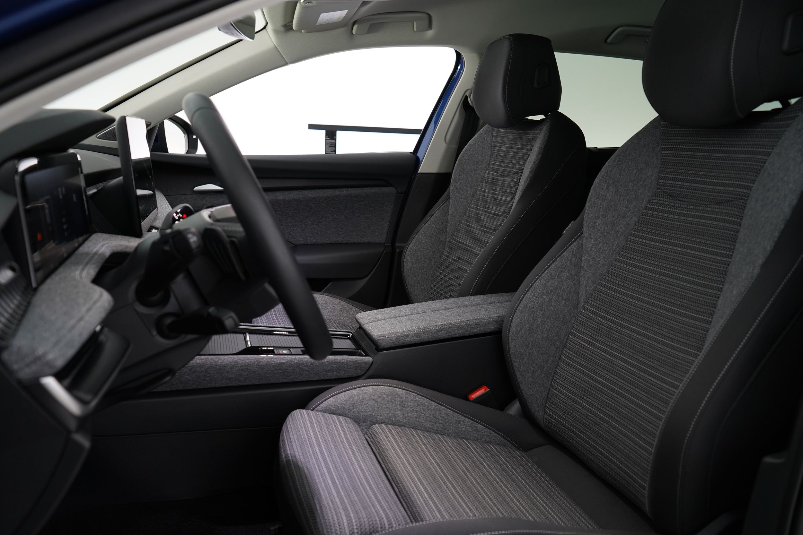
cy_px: 268
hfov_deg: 65.5
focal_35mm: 28
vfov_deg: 46.4
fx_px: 625
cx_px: 402
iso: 1000
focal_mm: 28
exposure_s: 1/10
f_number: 5
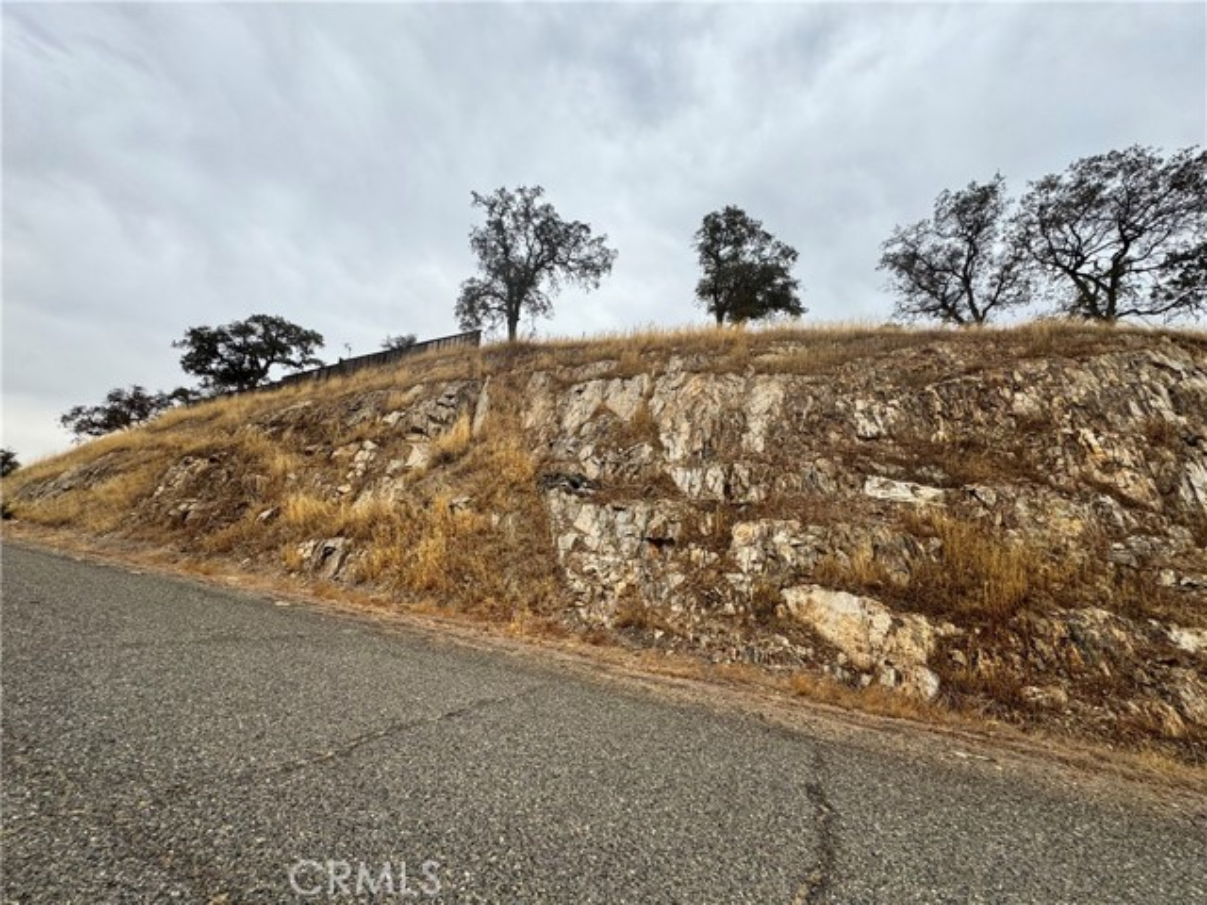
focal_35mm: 14
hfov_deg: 102.1
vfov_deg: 85.7
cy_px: 452
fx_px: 488
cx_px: 604
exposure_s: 1/578
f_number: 2.2
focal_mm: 2.22
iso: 50
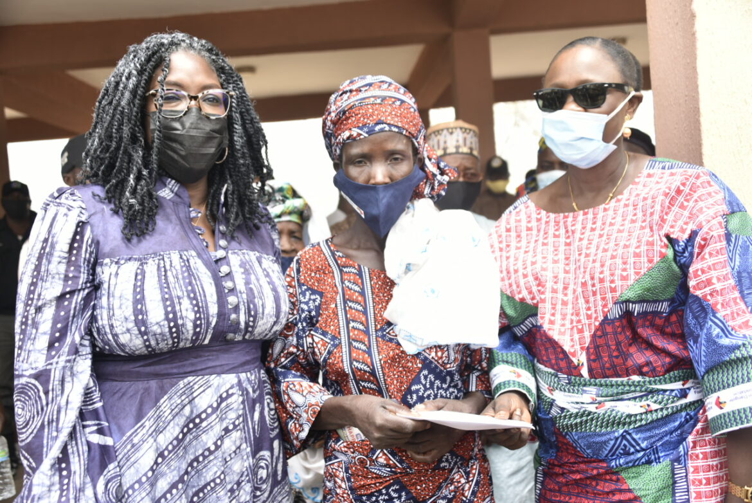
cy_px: 252
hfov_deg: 53.1
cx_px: 376
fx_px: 753
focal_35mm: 36
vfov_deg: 36.9
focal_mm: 36
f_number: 4.5
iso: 64
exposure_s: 1/100
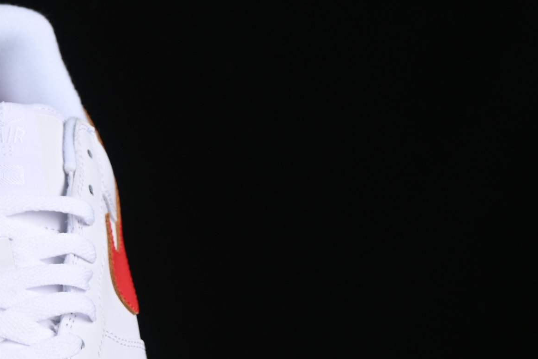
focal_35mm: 172
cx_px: -62
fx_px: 2571
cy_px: 413
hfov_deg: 11.8
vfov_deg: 7.9
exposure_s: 1/160
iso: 125
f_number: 7.1
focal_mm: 48
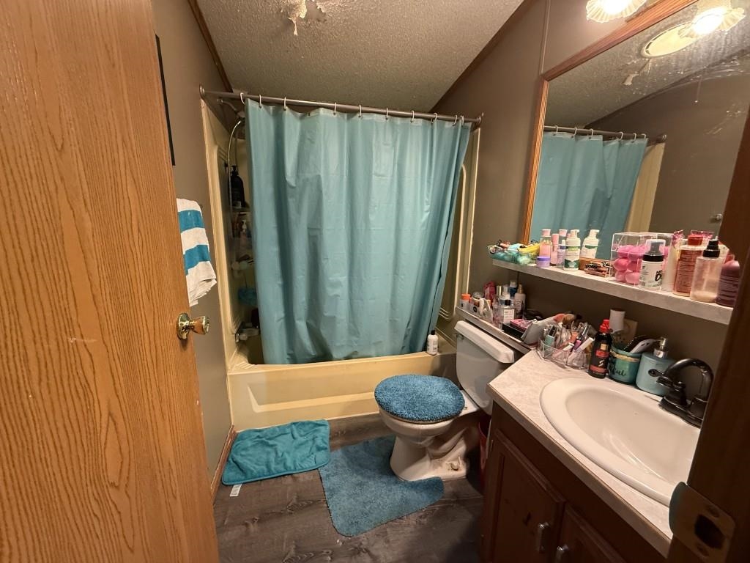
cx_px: 375
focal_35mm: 14
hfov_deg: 102.1
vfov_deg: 85.7
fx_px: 303
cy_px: 282
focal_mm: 2.22
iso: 400
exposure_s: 1/60
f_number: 2.2
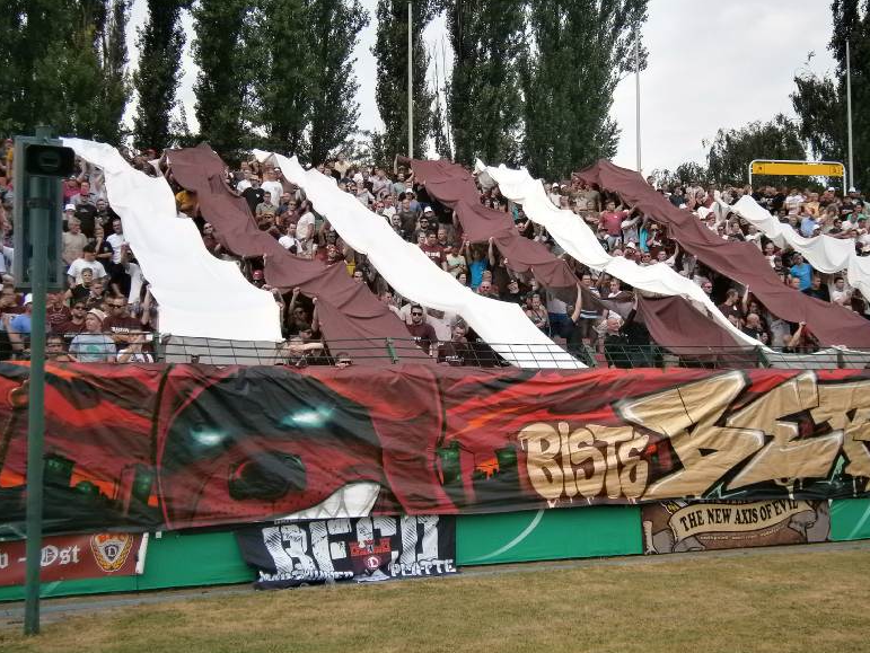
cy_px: 321
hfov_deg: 44.7
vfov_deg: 34.4
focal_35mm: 42
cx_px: 466
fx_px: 1056
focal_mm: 6.4
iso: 80
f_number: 3.1
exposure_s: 1/500
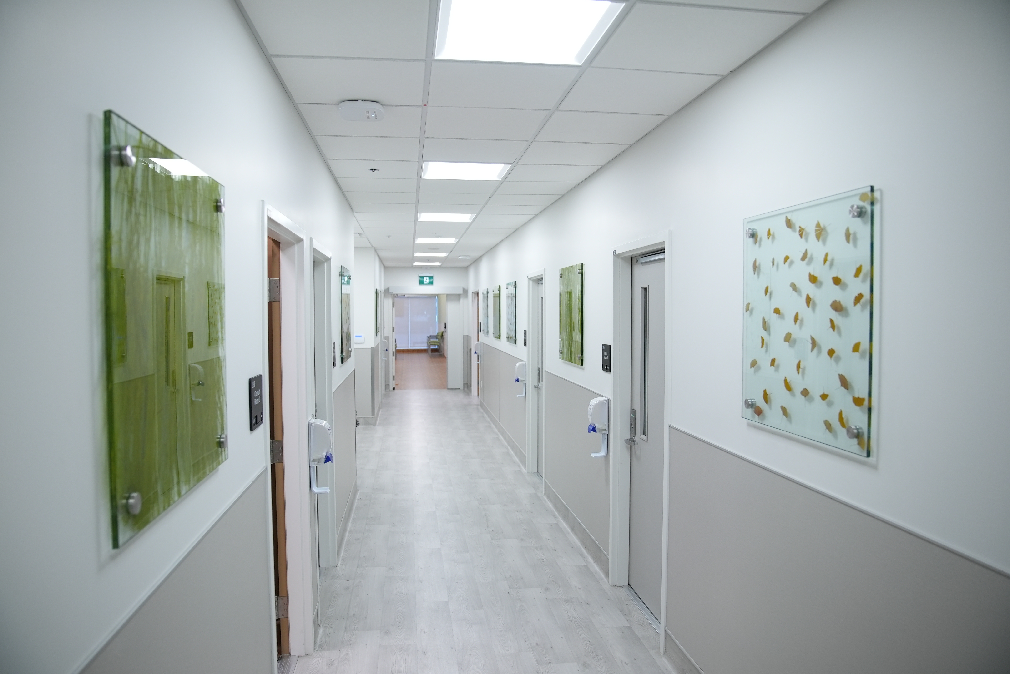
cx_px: 505
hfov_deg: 73.7
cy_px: 337
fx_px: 674
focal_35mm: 24
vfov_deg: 53.2
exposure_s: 1/250
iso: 1250
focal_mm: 24
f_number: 2.8
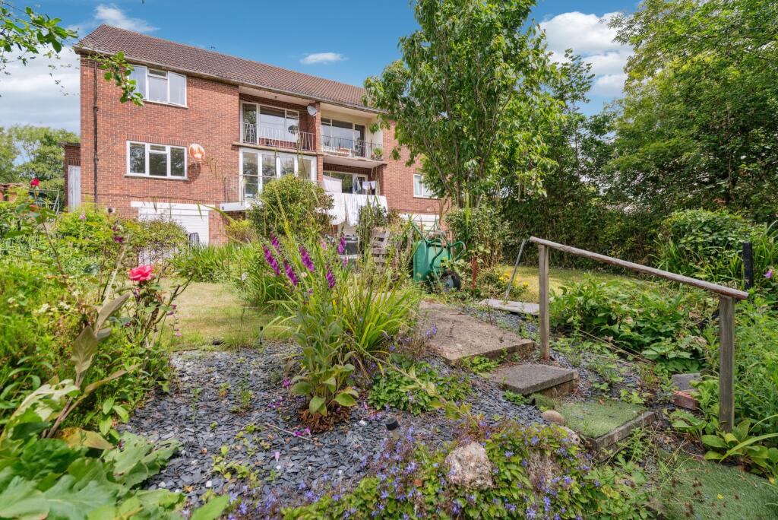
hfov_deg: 96.7
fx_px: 346
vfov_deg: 73.8
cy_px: 260
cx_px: 389
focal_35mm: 16
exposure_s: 1/800
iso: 640
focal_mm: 16
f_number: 5.6
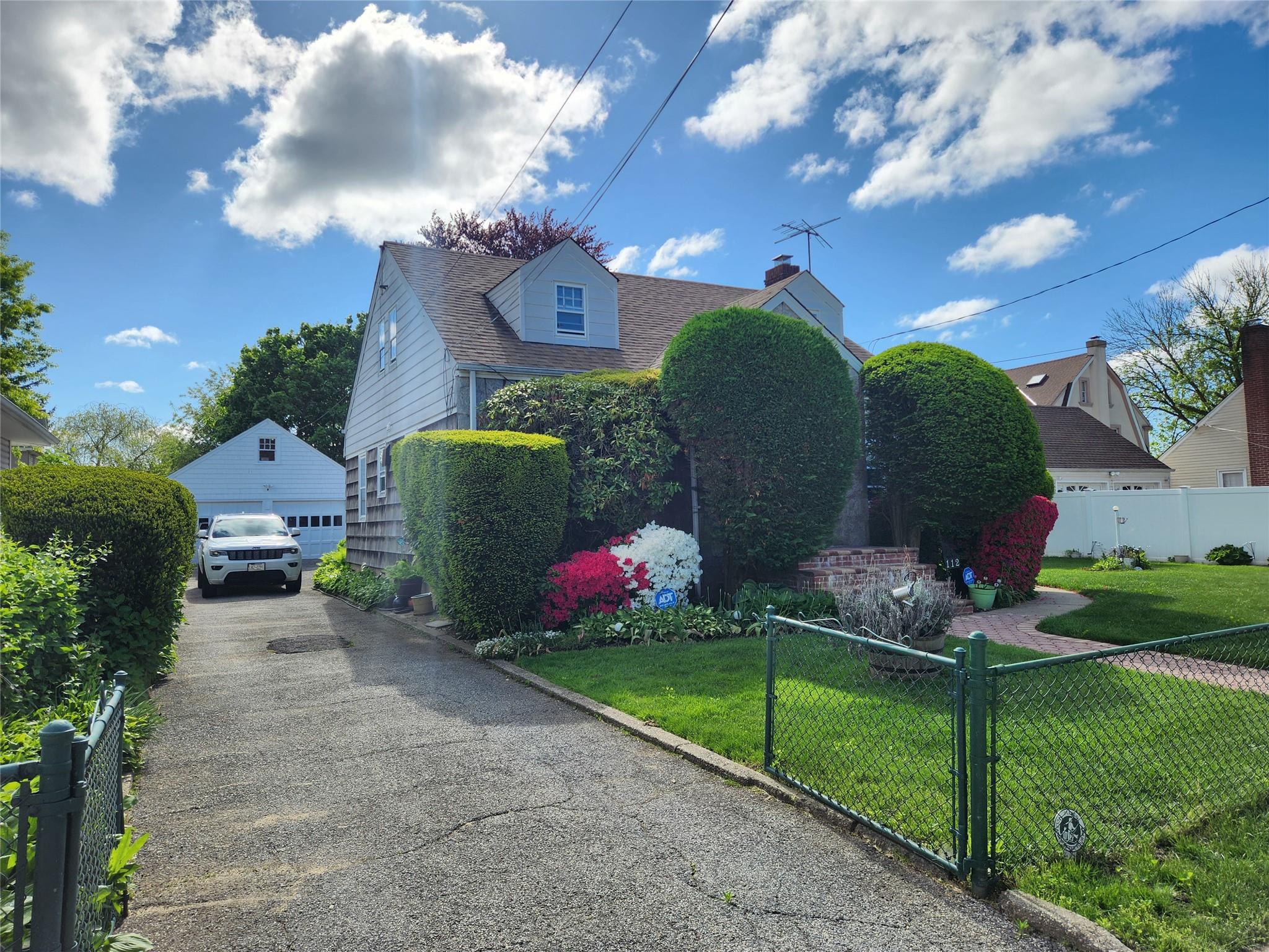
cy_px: 476
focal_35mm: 23
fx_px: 843
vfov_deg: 58.9
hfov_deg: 73.9
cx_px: 634
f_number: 1.8
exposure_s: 1/2032
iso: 20
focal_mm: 5.4
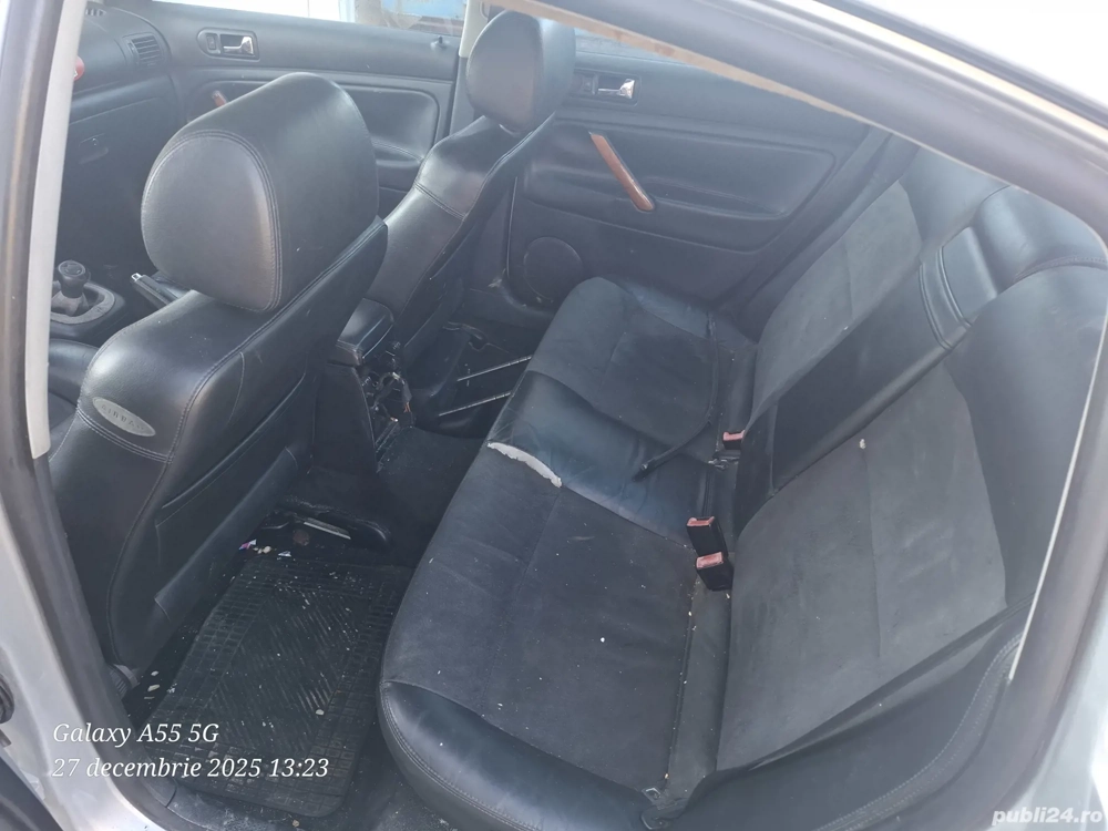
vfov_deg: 58.9
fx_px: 736
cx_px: 554
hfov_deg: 73.9
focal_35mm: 23
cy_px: 416
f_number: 1.8
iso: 125
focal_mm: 5.54
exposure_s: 1/100
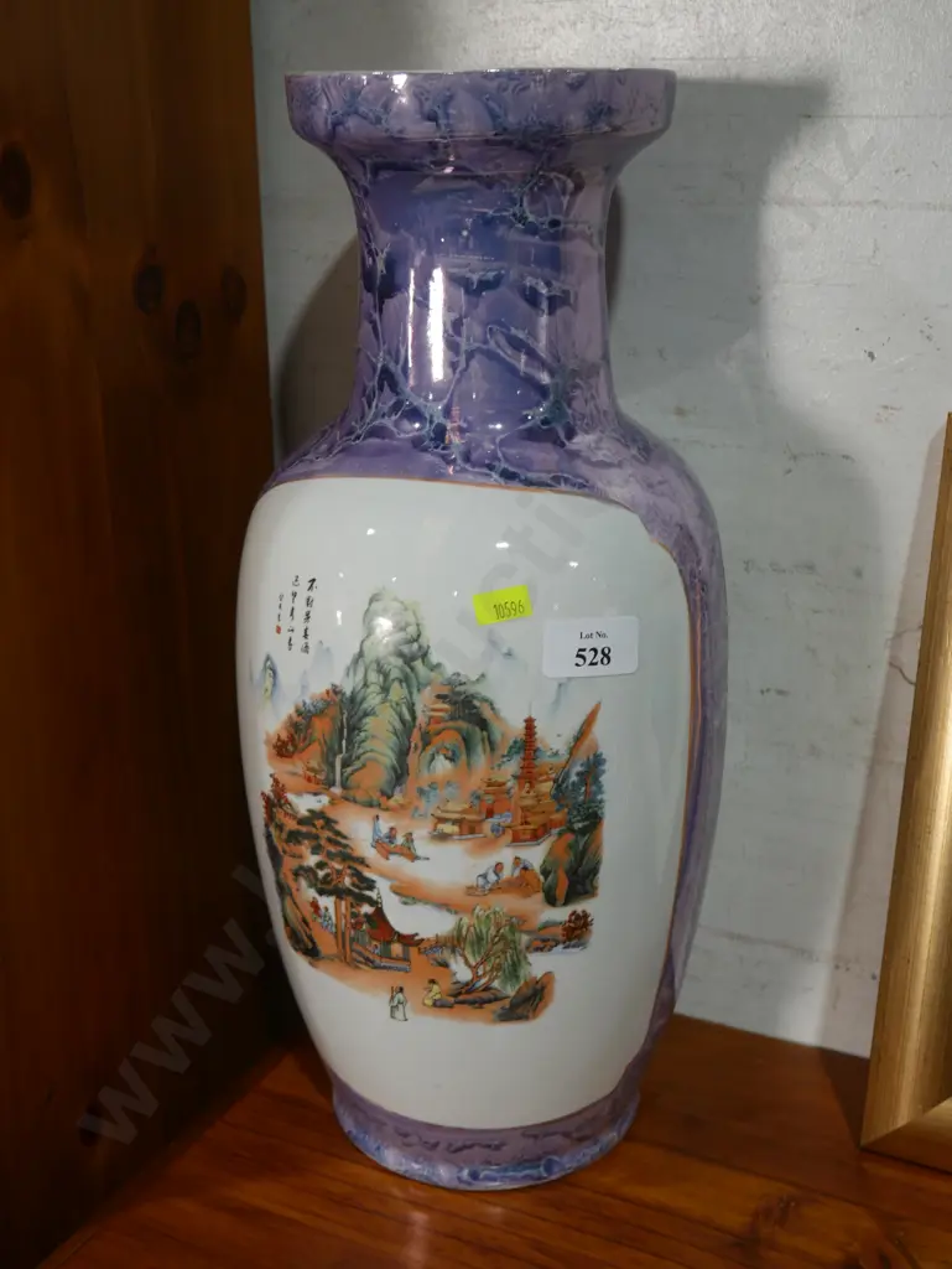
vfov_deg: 44.8
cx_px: 476
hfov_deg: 34.4
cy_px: 634
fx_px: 1539
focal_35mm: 42
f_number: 4.6
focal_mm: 21
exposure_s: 1/60
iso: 320
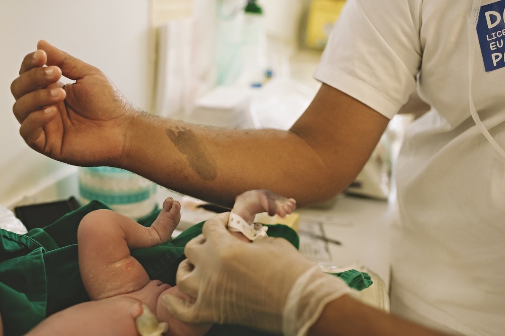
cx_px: 252
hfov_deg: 54.5
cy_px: 168
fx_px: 491
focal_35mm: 35
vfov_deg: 37.8
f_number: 2.5
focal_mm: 35
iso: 1250
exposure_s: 1/320
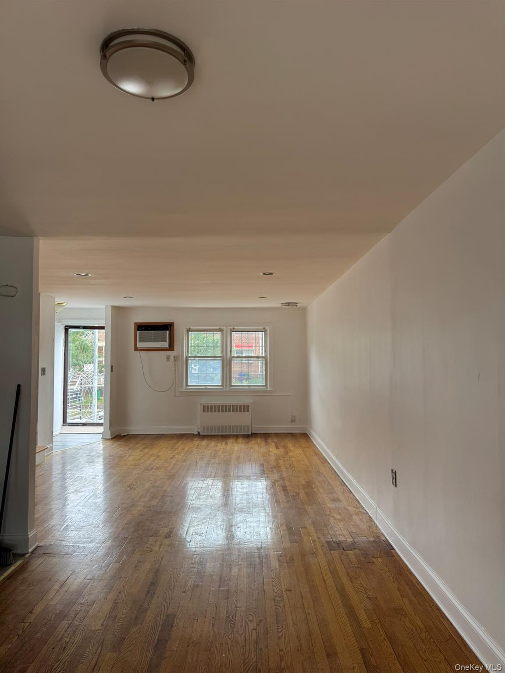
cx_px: 252
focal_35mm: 24
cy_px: 336
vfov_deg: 71.6
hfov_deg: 56.8
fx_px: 467
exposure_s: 1/121
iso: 80
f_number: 1.78
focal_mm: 6.76
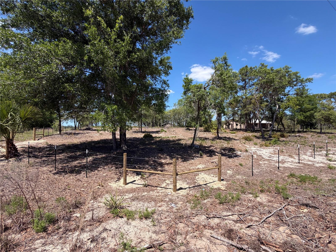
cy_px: 126
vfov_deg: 85.7
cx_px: 168
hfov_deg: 102.1
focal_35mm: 14
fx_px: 136
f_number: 2.2
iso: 32
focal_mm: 2.22
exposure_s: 1/770
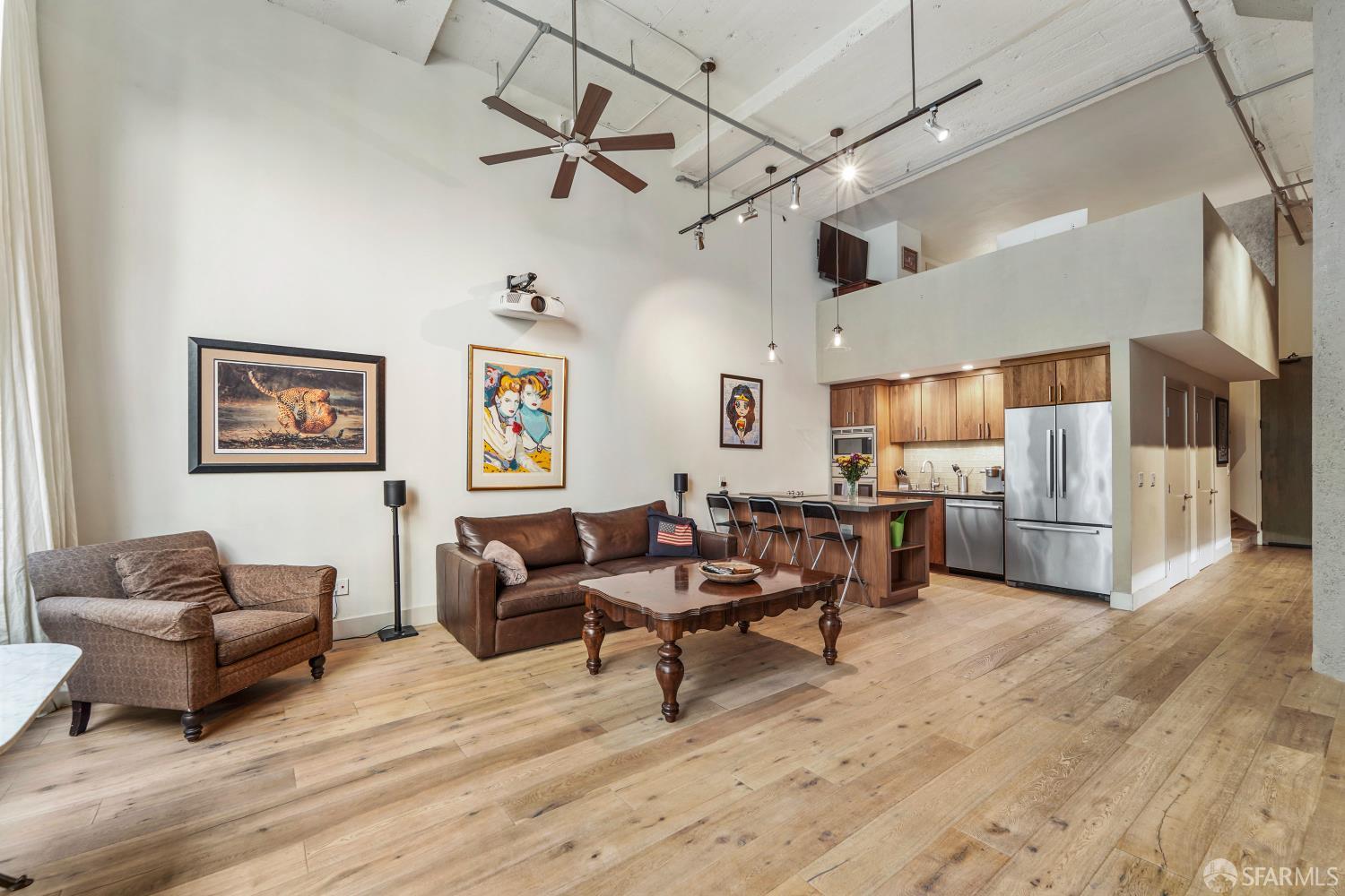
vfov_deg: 81.2
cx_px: 672
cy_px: 448
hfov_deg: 104.3
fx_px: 523
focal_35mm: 14
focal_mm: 14
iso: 100
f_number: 8
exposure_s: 1.3
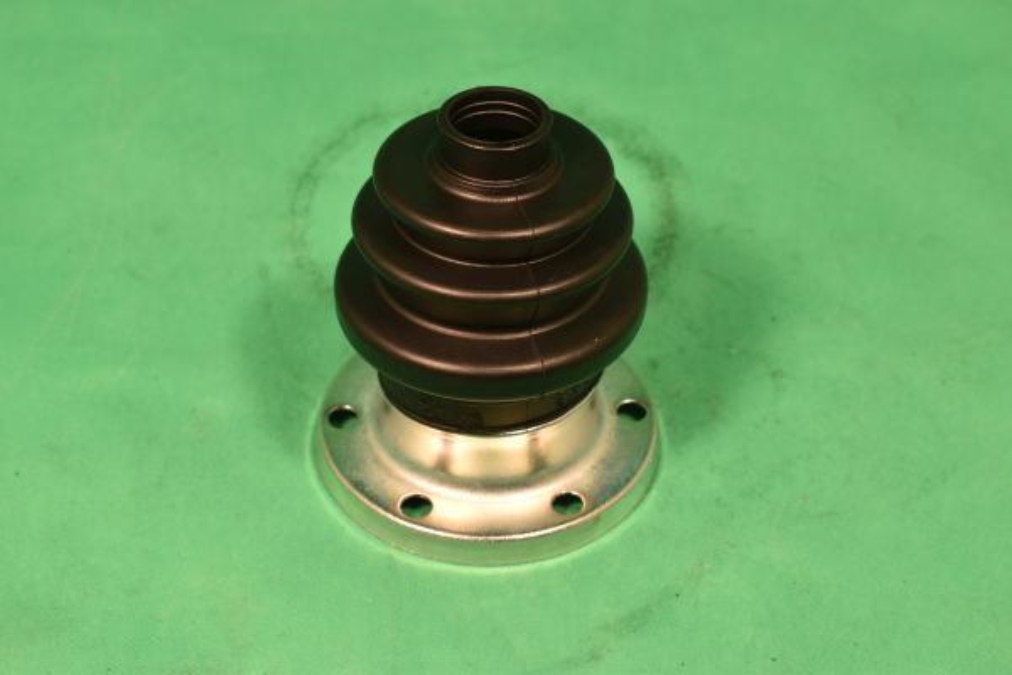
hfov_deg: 31.9
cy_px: 338
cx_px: 506
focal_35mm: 63
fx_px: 1771
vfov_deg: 21.6
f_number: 7.1
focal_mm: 42
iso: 110
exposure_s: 1/60
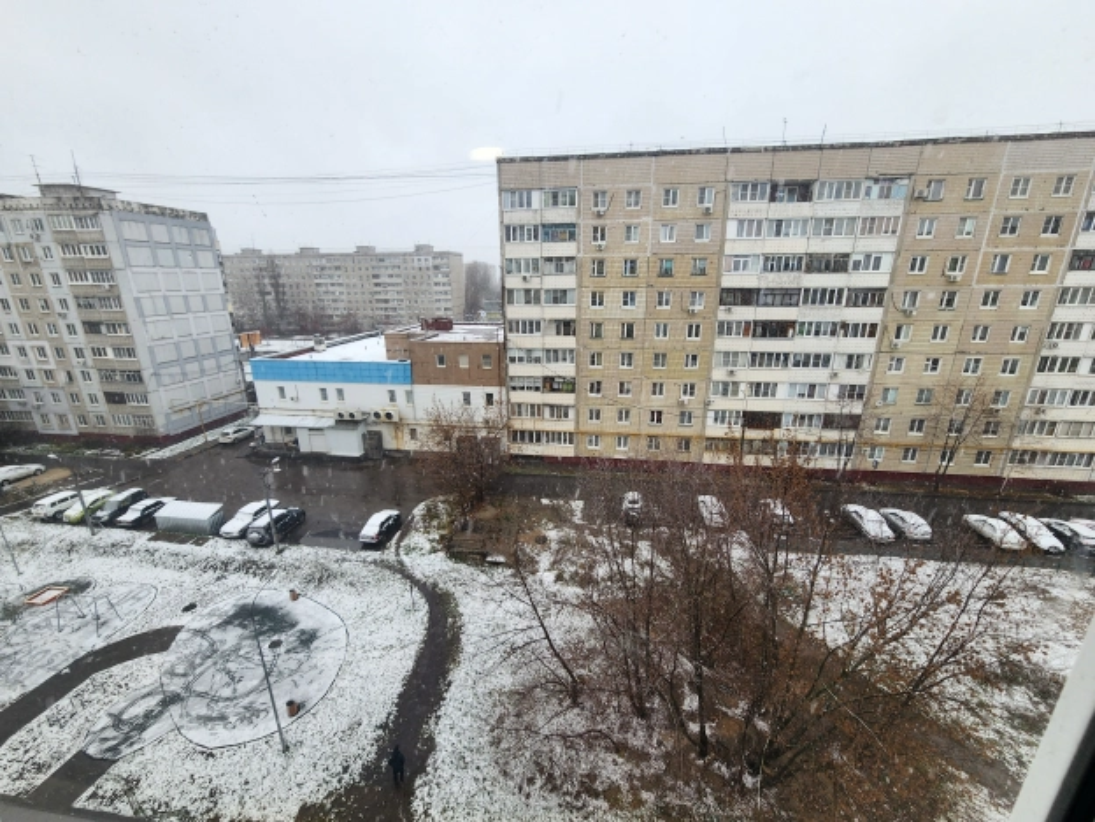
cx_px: 548
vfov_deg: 89.9
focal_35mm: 13
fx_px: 411
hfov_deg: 106.2
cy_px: 411
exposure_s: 1/120
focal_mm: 2.2
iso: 64
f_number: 2.2
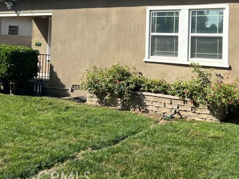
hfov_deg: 40.9
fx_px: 317
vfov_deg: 30.5
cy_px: 28
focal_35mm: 46
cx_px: 151
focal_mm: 5.7
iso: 50
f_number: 1.5
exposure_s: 1/4274
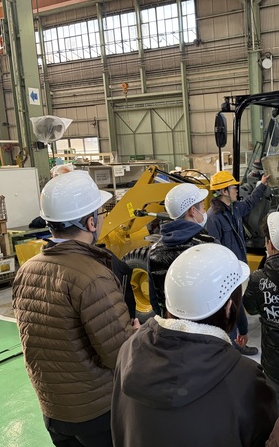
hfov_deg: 31.7
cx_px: 280
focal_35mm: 37
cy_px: 224
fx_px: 451
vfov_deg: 52.8
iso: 125
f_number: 1.6
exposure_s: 1/122
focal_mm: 5.96
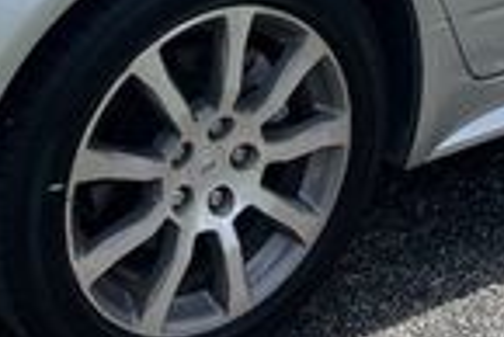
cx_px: 236
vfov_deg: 10.9
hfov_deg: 17.2
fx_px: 1668
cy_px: -240
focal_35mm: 119
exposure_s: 1/3968
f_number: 1.5
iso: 50
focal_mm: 5.7
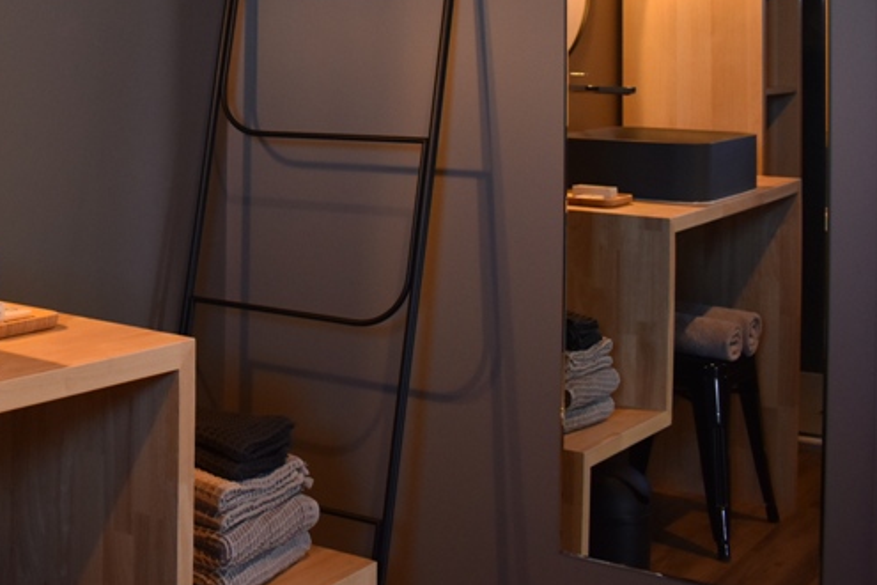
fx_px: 1510
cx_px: 4
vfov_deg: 21.1
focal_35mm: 62
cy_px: -13
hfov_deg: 30.2
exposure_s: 1/60
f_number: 4
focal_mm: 20
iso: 720
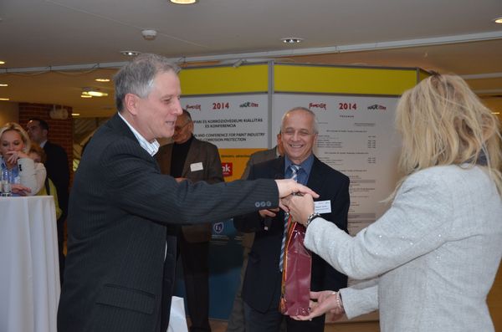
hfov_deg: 37.9
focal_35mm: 52
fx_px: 730
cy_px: 166
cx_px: 251
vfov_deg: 25.6
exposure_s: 1/160
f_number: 4.5
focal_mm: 35
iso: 800
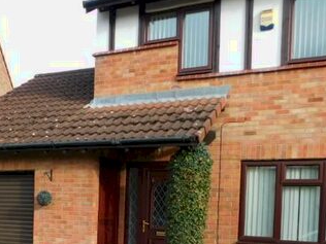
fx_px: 480
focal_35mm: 51
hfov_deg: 36.1
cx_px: 62
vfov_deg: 27.3
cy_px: 232
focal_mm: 4
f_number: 3
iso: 125
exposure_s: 1/400
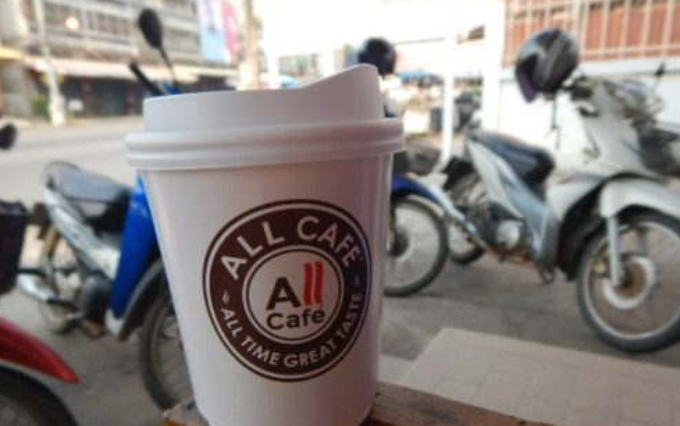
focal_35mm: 26
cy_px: 255
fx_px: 482
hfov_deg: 70.4
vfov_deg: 47.4
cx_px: 334
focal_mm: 4.3
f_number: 2.8
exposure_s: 1/500
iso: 125
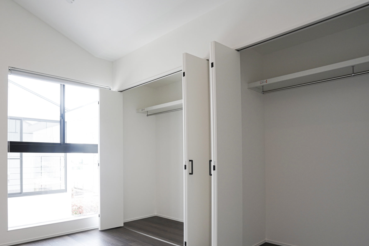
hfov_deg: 73.9
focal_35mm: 23
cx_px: 124
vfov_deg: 54.4
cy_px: 155
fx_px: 236
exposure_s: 1/60
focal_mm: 16
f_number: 8
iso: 500
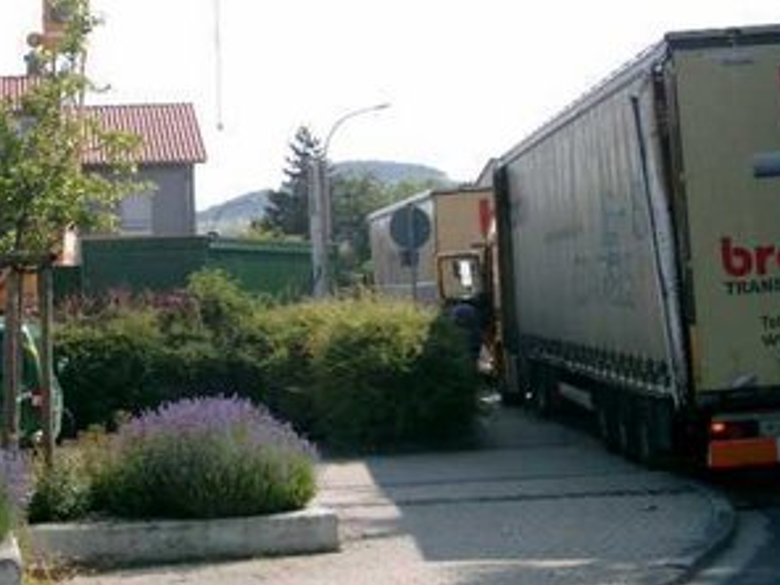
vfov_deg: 19.6
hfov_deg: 25.6
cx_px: 174
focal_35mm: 75
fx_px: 1690
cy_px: 192
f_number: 5
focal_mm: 7.6
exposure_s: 1/500
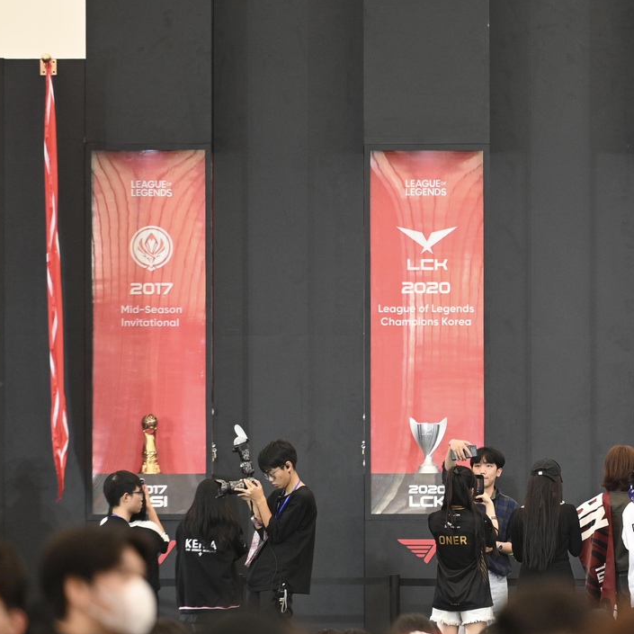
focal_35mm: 446
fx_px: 9242
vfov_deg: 3.9
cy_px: 378
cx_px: 700
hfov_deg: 3.9
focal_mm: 185
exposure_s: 1/250
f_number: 3.2
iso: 500
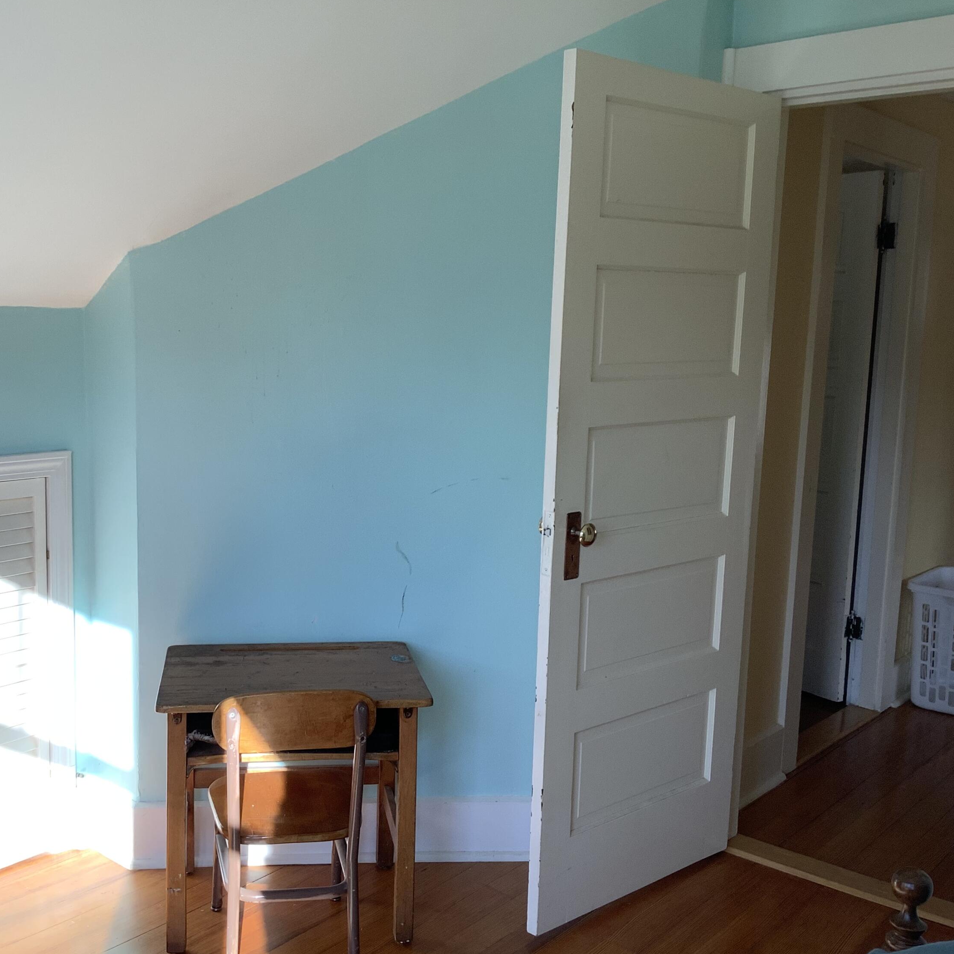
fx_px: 1154
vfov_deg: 44.9
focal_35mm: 37
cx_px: 354
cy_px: 477
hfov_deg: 44.5
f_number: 2.4
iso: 50
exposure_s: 1/120
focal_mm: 3.3
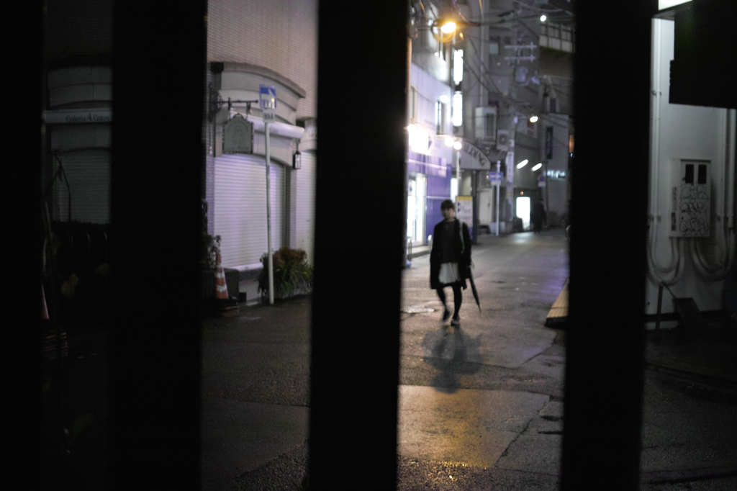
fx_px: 839
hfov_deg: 47.4
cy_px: 246
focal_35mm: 41
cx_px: 368
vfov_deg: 32.6
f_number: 2.8
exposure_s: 1/20
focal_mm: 24.2
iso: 800
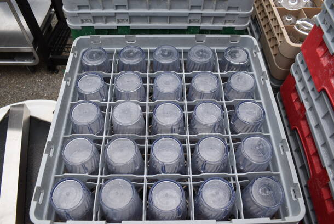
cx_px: 167
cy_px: 112
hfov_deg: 61.9
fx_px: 279
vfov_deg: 43.7
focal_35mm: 30
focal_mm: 20
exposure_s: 1/200
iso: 200
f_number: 6.3
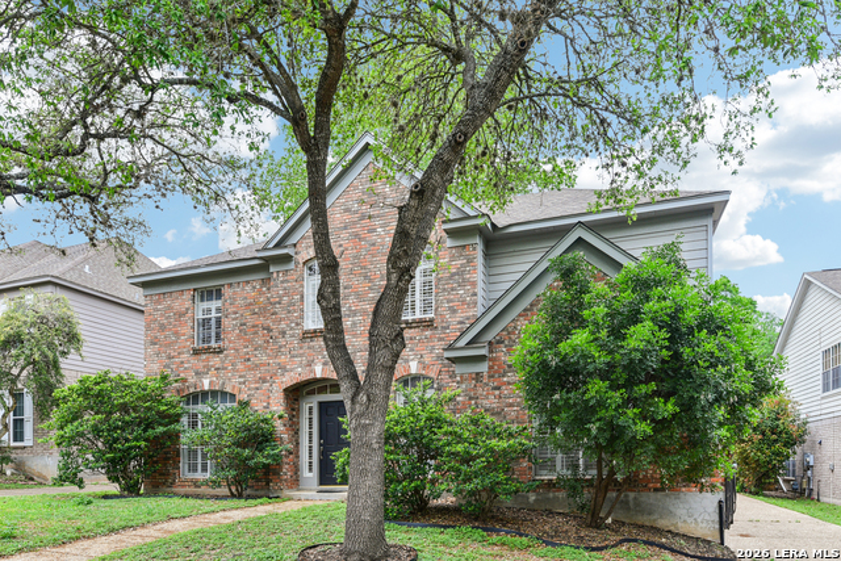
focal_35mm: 22
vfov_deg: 57.3
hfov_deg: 78.6
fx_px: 514
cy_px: 280
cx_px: 420
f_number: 8
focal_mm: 22
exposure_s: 1/125
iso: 400
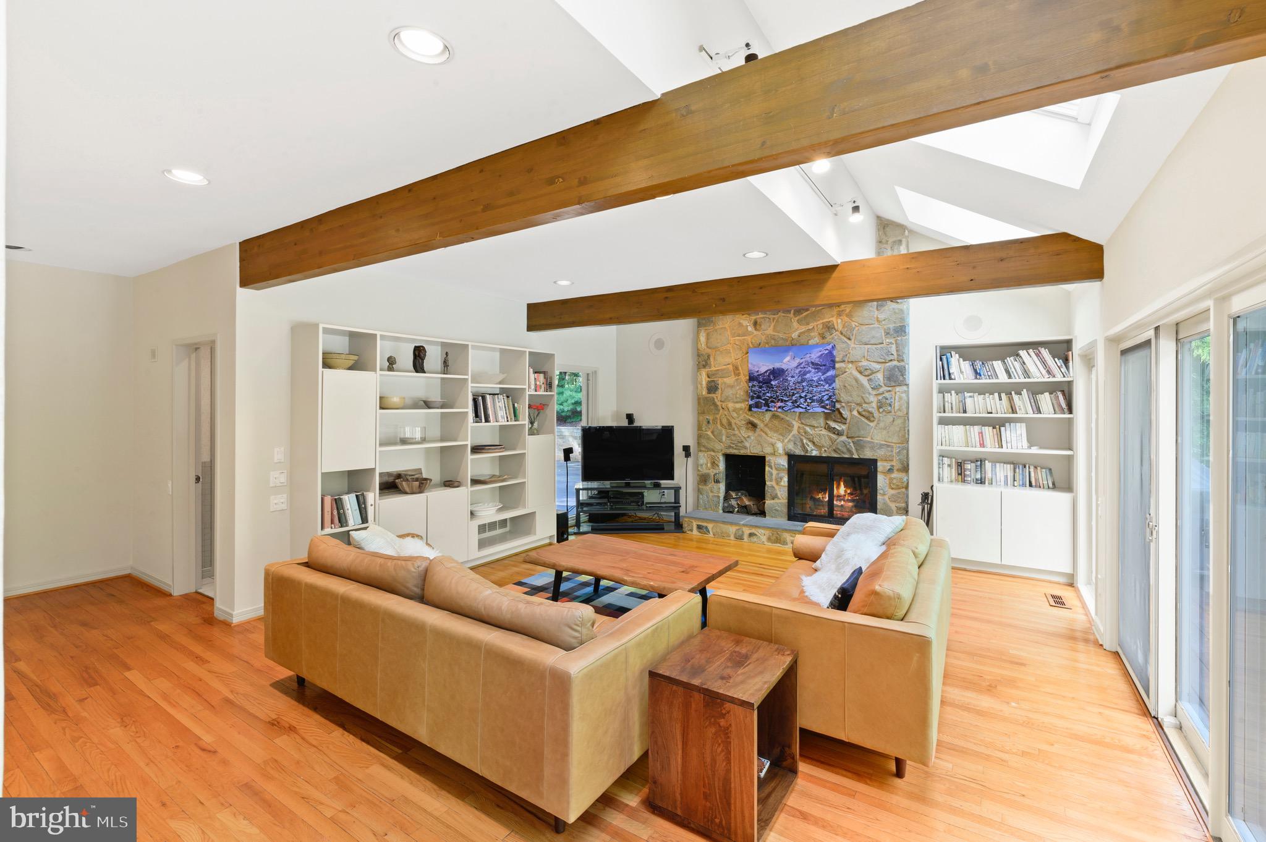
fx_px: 527
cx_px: 633
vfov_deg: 77.2
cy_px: 421
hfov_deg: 100.4
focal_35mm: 15
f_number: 11
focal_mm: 15
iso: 200
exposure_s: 1.3
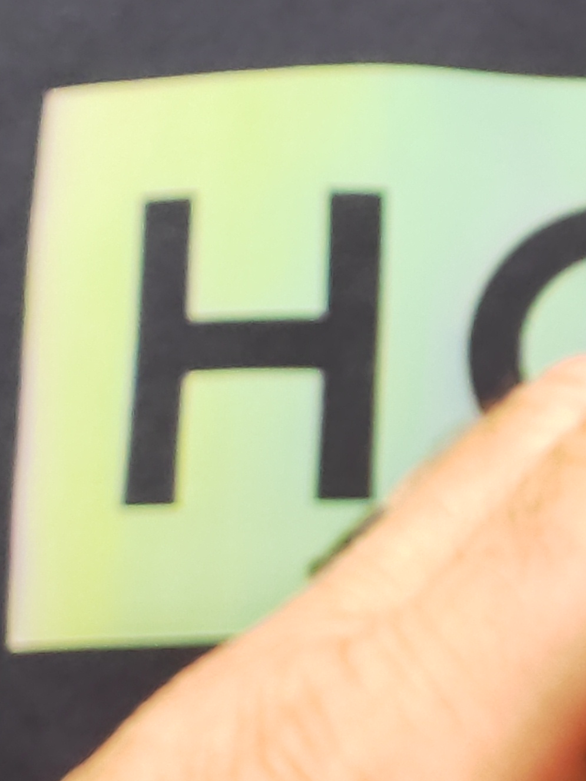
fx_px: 1603
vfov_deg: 26.7
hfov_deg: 18.2
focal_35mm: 71
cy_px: 665
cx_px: 900
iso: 56
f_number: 2.2
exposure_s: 1/100
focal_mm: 2.16
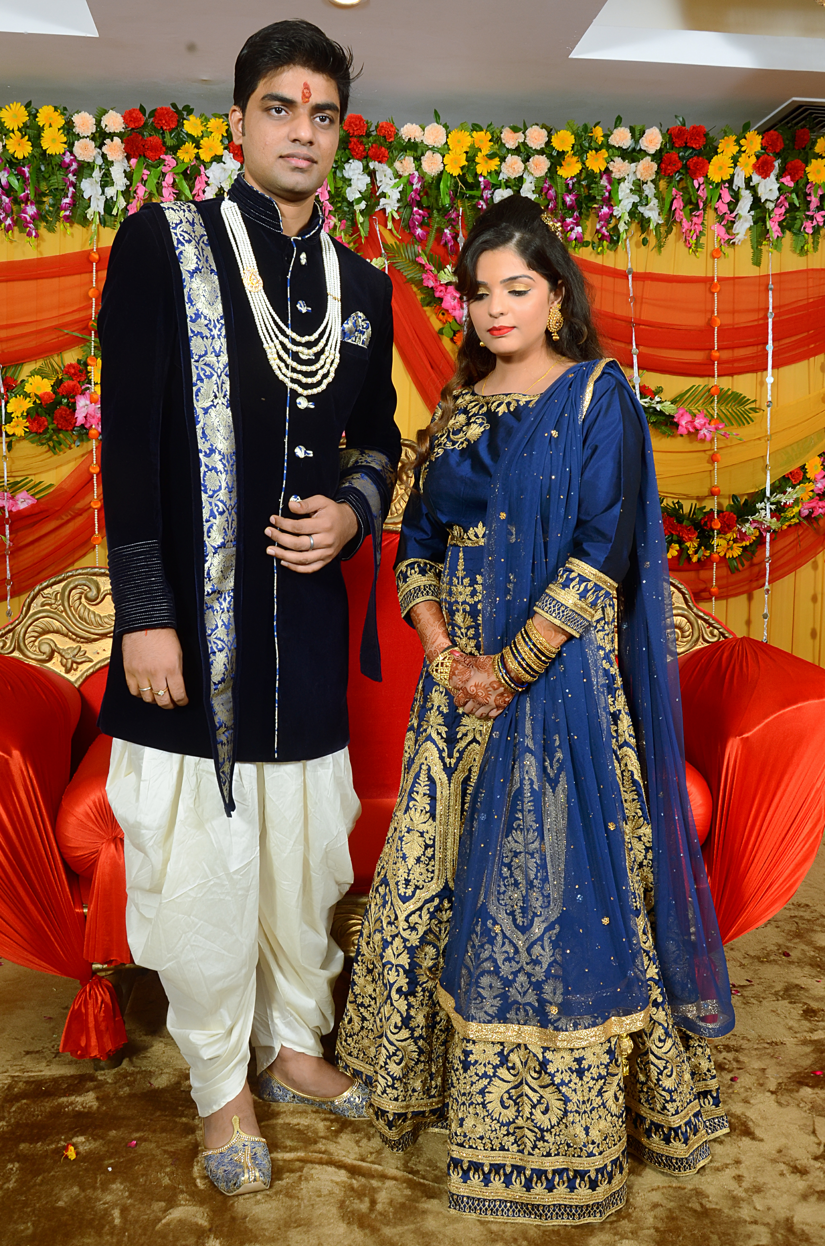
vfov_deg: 57.3
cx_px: 412
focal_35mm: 33
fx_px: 1139
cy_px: 623
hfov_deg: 39.8
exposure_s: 1/100
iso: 400
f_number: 11
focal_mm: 22
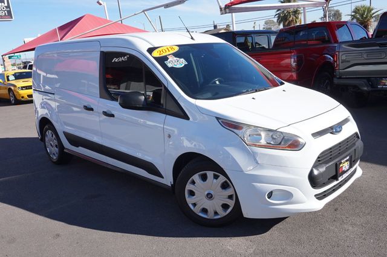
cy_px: 128
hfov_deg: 59.5
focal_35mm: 32
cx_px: 194
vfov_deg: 41.7
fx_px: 338
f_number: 10
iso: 100
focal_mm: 21
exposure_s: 1/125
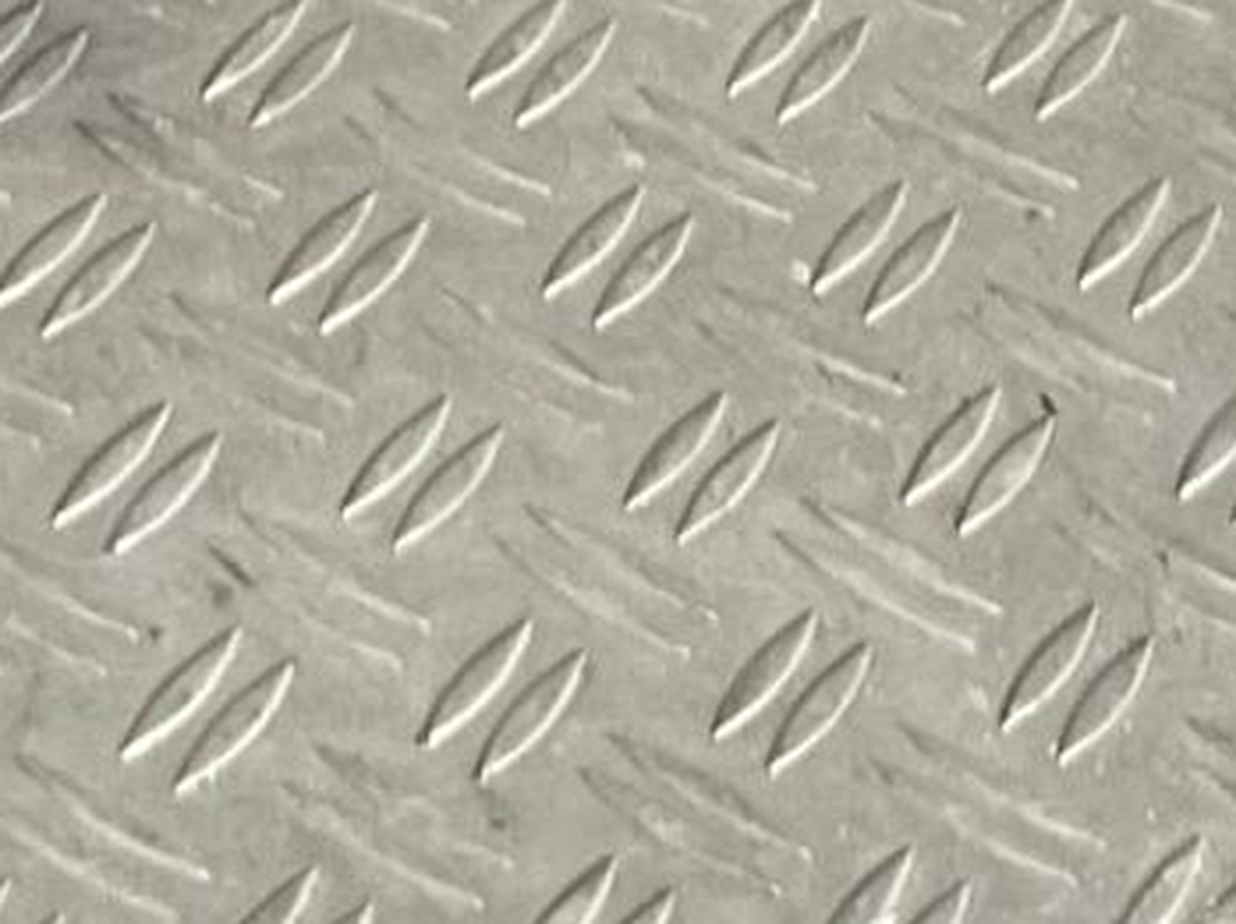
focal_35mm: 213
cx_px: -188
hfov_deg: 9.2
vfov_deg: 6.4
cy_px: -1731
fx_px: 7598
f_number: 1.8
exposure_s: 1/50
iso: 100
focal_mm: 3
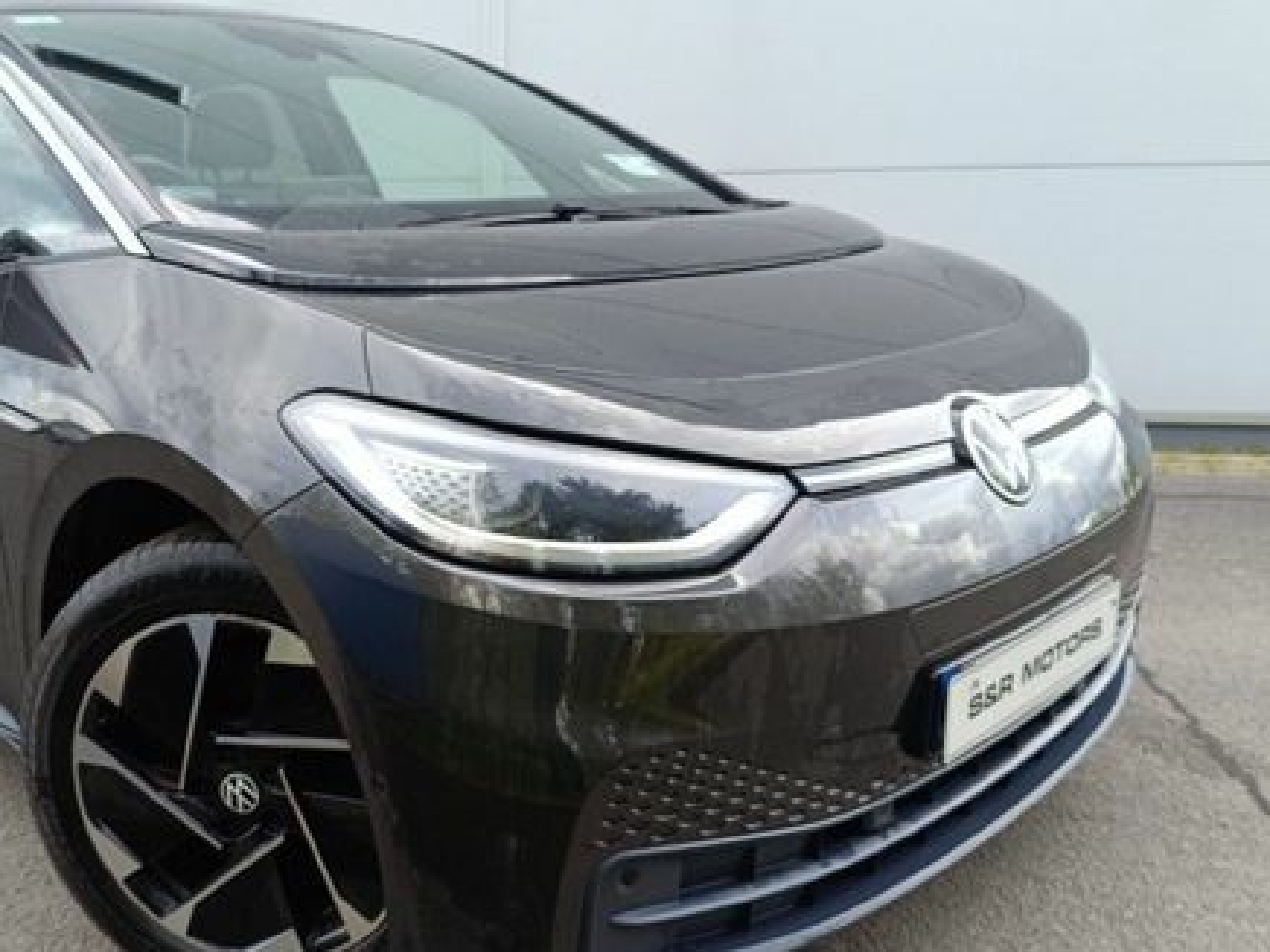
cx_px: 451
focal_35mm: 33
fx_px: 1211
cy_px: 562
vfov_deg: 42.8
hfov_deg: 54.5
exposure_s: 1/125
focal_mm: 5.59
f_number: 1.88
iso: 52
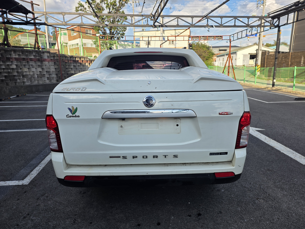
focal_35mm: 23
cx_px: 152
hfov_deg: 73.9
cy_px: 114
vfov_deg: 58.9
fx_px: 203
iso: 80
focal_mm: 6.3
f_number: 1.7
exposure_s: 1/3363
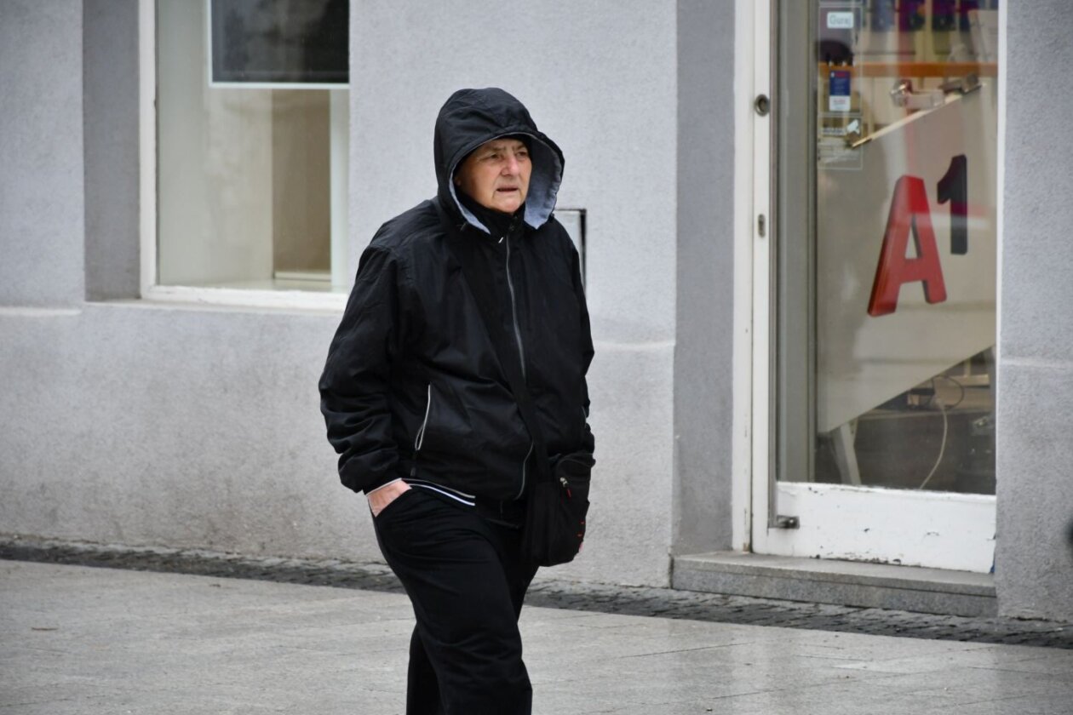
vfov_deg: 6.5
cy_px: 358
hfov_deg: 9.8
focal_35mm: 210
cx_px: 536
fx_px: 6259
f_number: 5.6
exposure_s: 1/320
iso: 800
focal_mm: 140
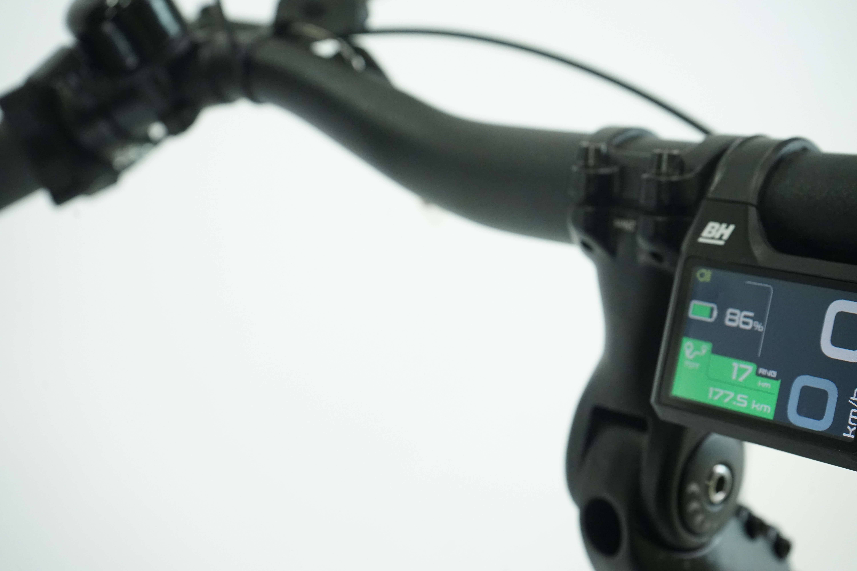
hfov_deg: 36.2
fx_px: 1309
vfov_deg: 24.6
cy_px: 286
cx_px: 428
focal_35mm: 55
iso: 3200
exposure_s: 1/200
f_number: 7.1
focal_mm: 55
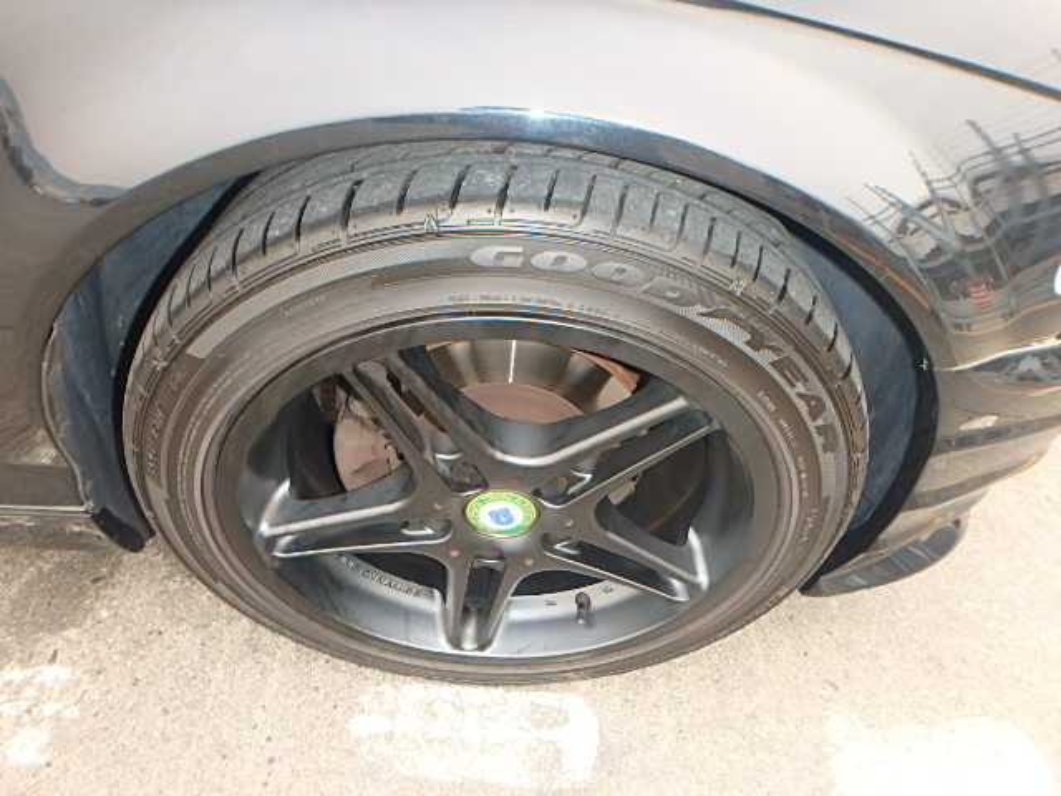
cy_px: 398
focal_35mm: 21
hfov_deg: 79.0
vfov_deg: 63.4
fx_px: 644
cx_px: 530
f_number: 3.5
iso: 125
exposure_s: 1/100
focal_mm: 3.7
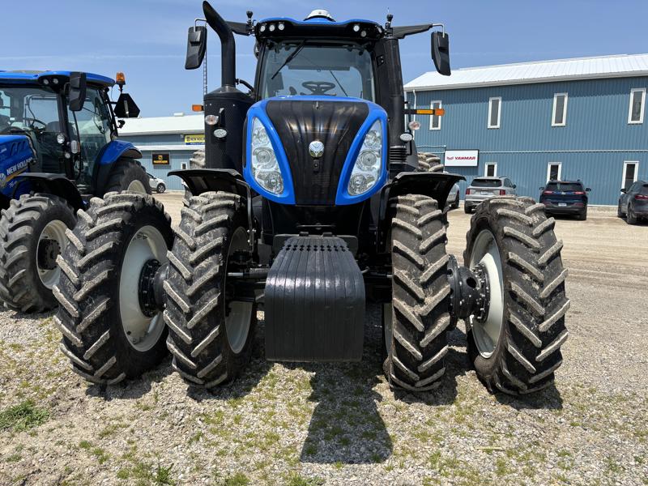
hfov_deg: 67.3
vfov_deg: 53.1
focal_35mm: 26
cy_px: 243
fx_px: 487
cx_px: 324
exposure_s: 1/2513
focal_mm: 5.96
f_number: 1.6
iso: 50
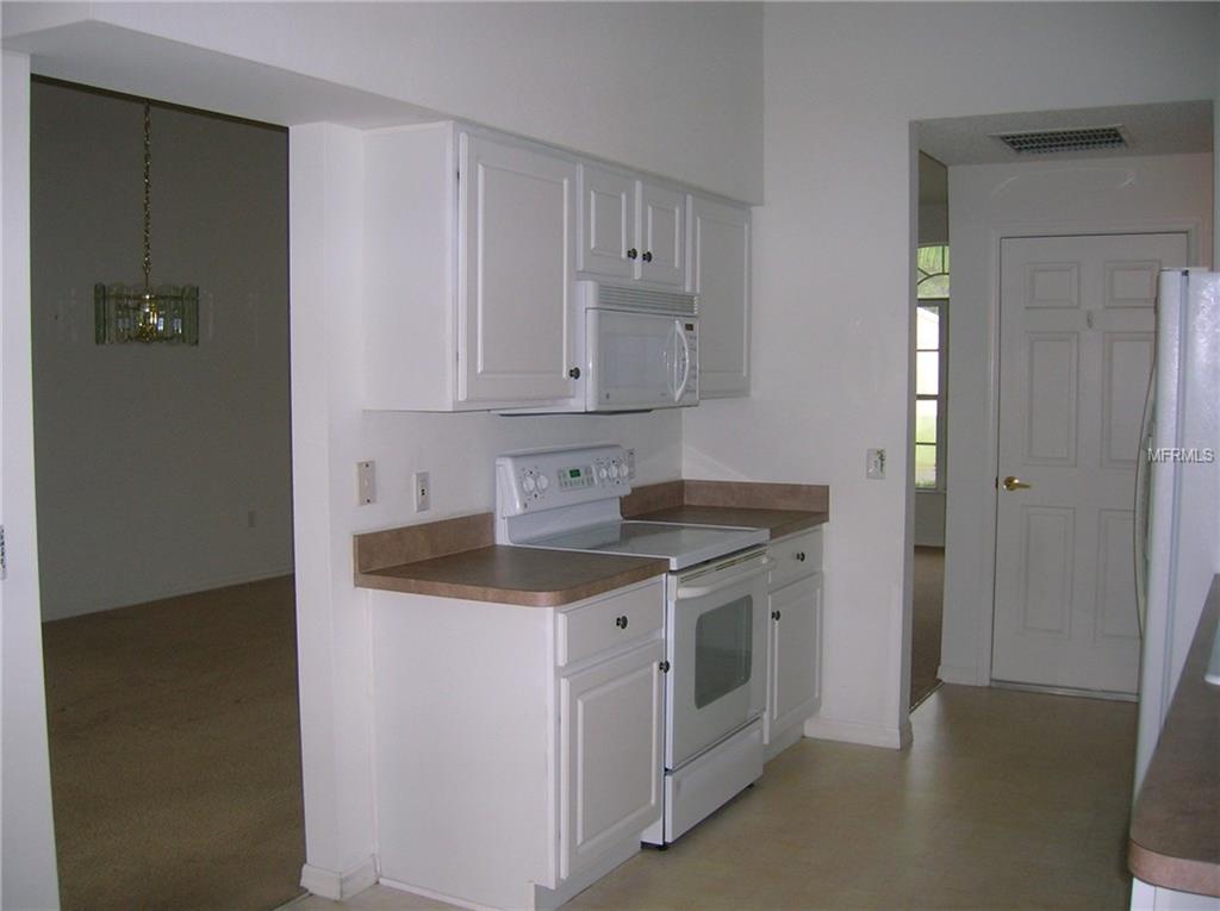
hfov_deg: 54.0
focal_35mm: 34
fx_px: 1197
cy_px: 456
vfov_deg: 41.7
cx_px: 610
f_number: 2.9
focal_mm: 5.7
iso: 87
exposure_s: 1/60.1
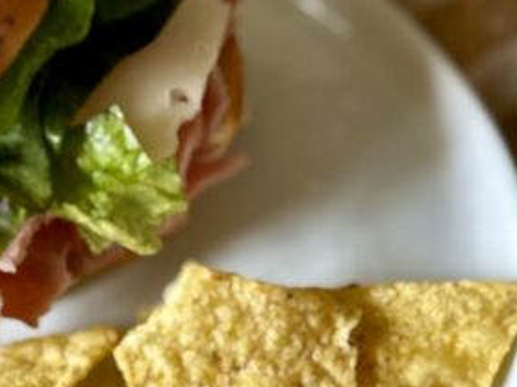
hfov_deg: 22.1
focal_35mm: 88
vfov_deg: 16.5
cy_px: 363
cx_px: 145
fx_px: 1314
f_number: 1.78
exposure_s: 1/60
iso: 125
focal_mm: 6.76
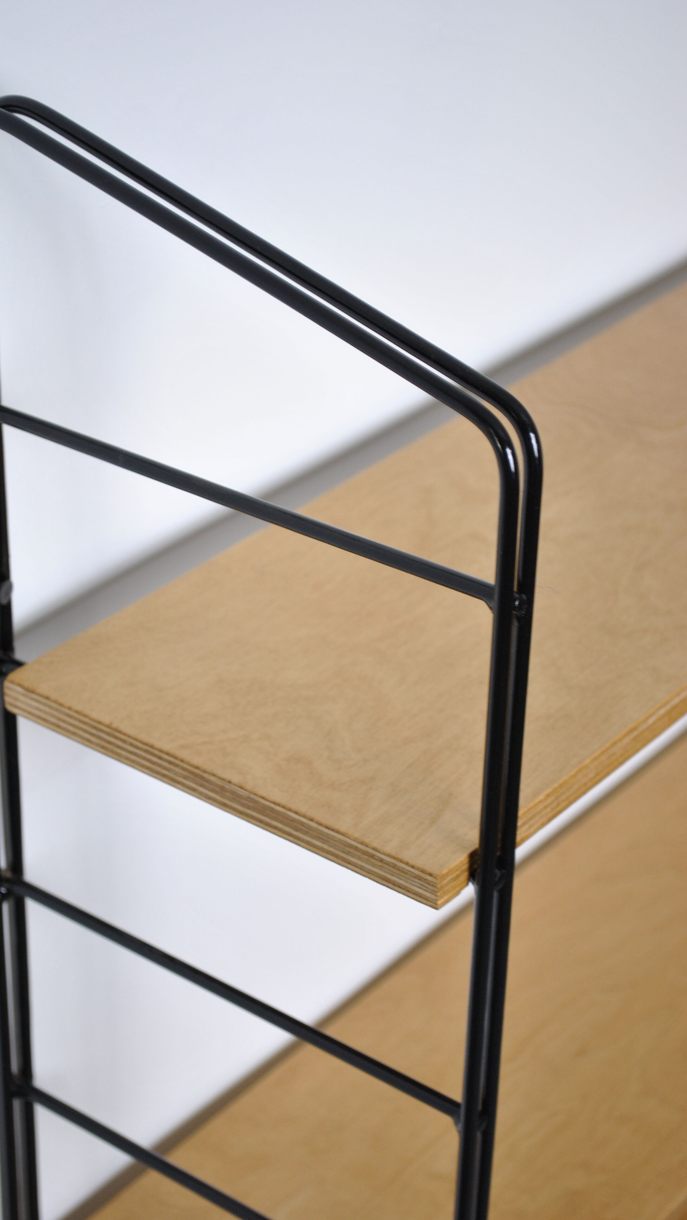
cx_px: 284
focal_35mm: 79
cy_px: 611
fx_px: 2558
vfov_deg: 26.8
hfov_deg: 15.3
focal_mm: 50
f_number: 5.6
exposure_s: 1/30
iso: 360
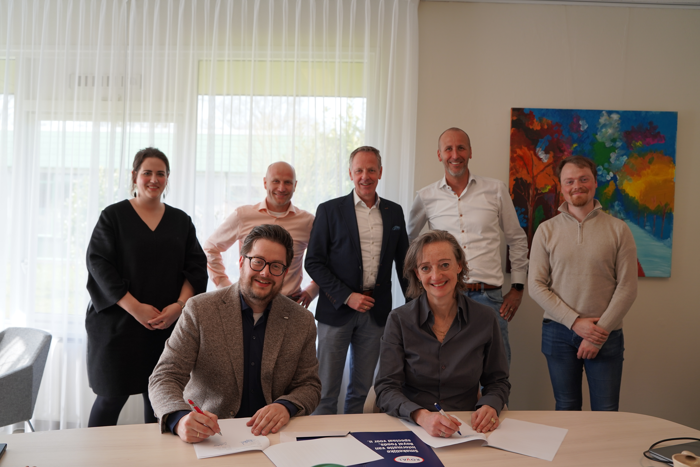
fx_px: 544
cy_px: 234
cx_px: 350
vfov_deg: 46.4
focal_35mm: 28
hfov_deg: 65.5
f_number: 4
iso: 320
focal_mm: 28
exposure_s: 1/160
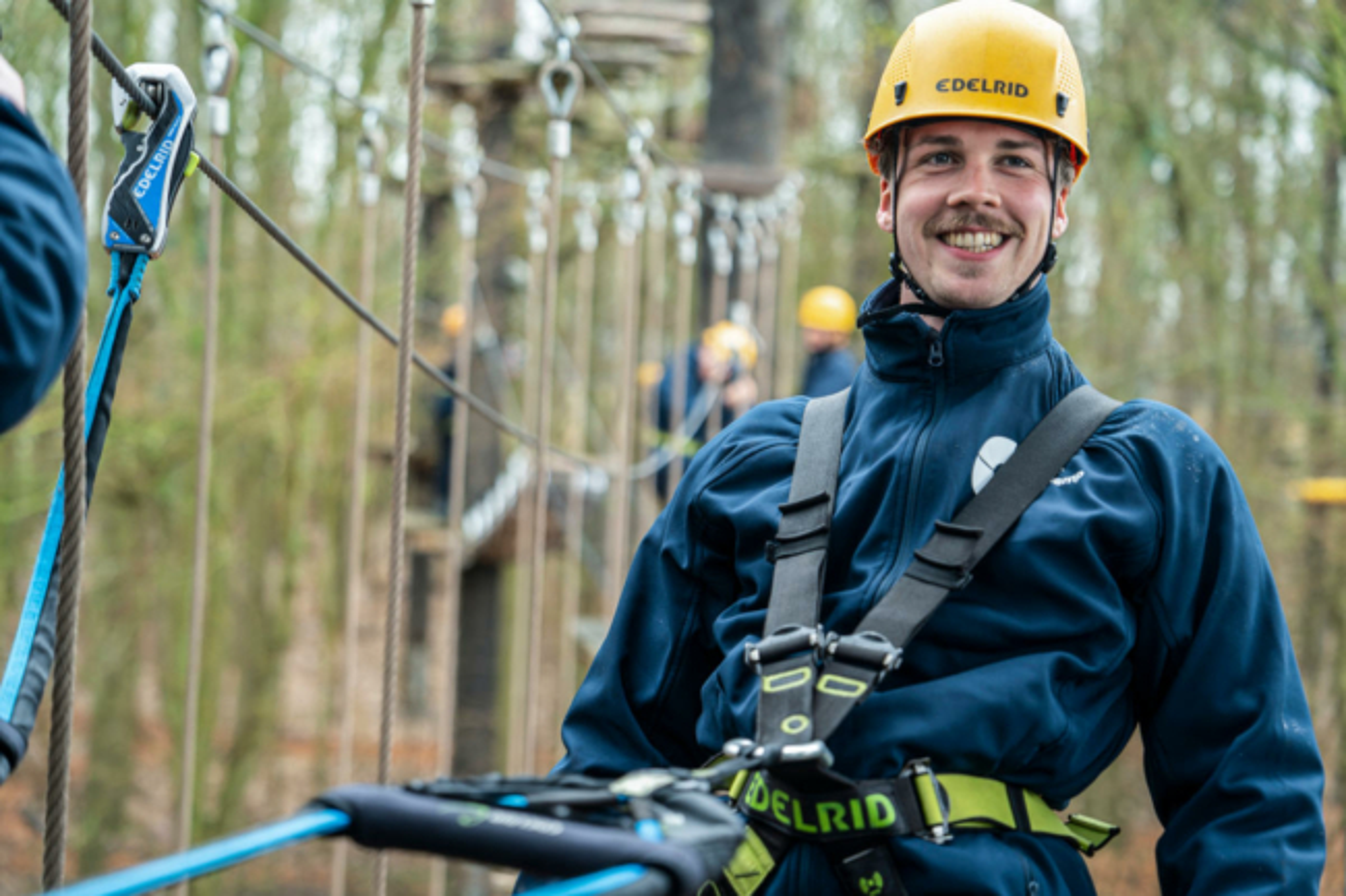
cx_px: 673
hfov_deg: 28.9
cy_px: 448
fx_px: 2616
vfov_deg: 19.4
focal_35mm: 70
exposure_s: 1/80
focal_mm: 70
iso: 100
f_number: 2.8
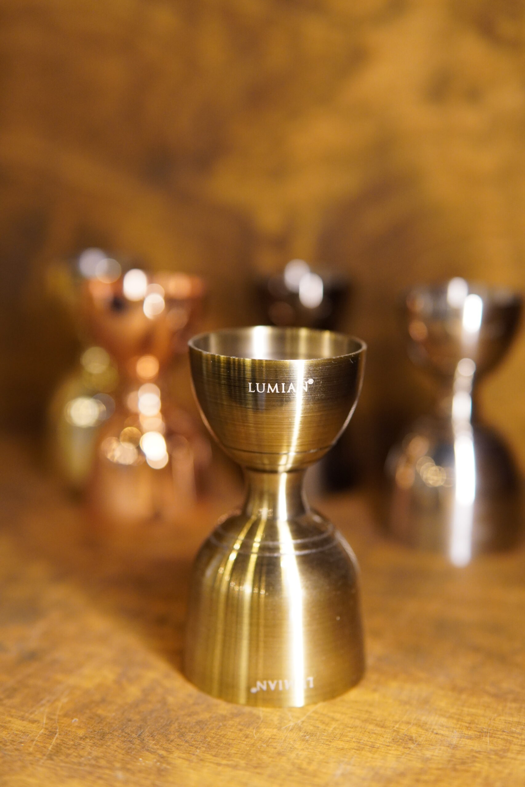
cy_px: 394
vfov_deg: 43.6
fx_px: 984
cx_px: 262
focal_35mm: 45
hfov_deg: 29.9
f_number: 2
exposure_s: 1/160
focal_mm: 30
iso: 1600
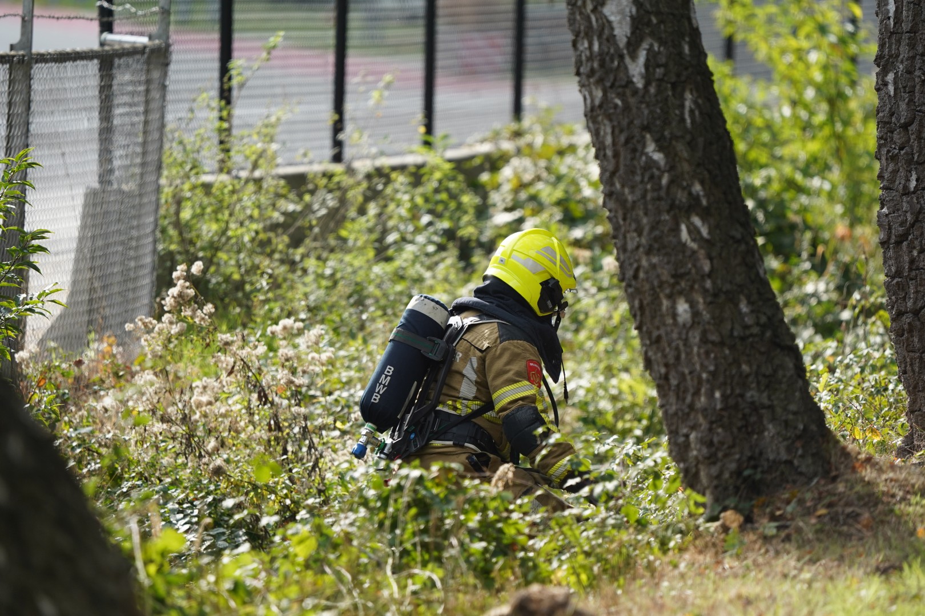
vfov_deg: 2.7
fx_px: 12846
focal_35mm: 500
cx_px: 462
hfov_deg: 4.1
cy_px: 308
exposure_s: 1/500
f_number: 6.3
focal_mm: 500
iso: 400
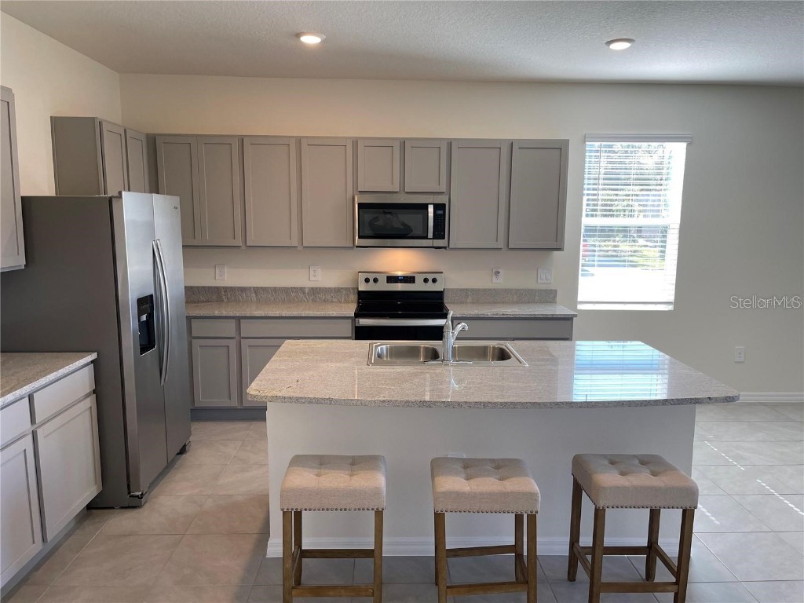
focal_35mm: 26
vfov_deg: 53.1
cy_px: 302
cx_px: 402
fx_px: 604
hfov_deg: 67.3
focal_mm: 5.1
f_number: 1.6
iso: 80
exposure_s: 1/120
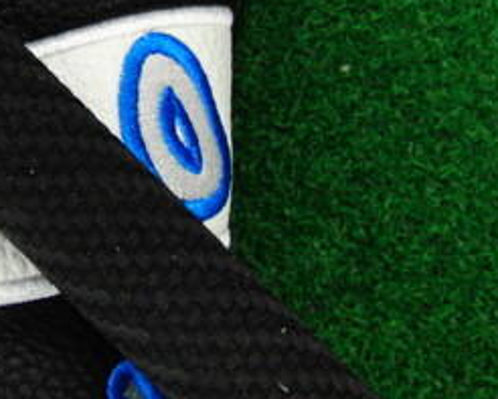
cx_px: -10
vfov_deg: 16.2
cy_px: 45
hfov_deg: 19.7
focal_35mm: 94
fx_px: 1386
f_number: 3.6
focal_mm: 6.42
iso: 400
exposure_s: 1/80
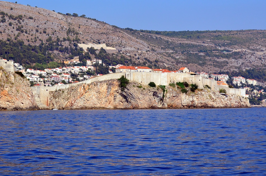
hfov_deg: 19.5
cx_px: 133
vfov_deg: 13.0
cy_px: 88
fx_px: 774
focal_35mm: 105
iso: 640
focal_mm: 70
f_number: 9
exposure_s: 1/1600
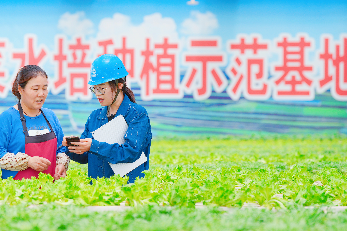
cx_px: 101
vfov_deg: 8.6
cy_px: 115
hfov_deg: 12.9
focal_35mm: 159
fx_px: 1532
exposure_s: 1/160
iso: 100
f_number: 3.2
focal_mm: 101
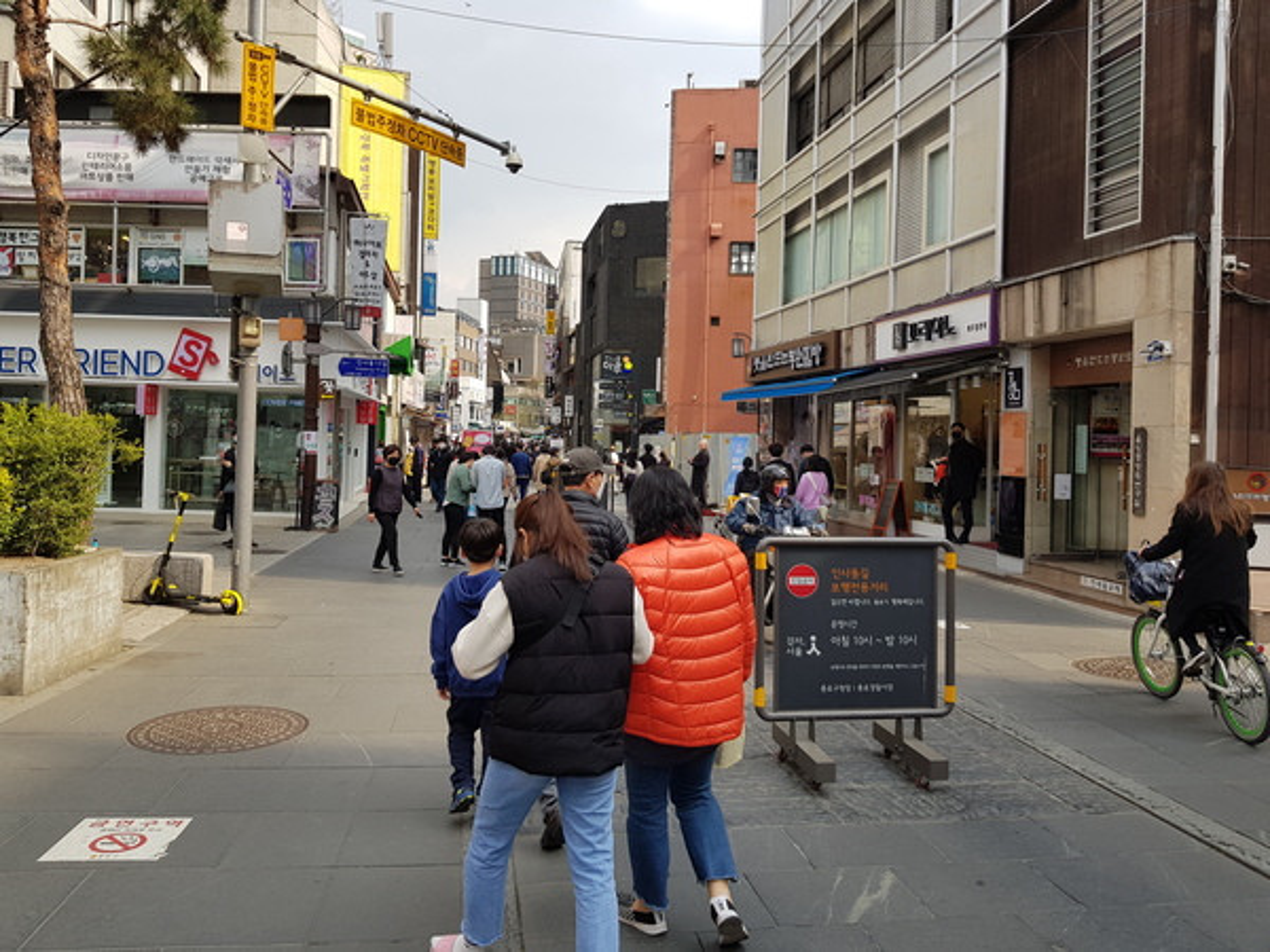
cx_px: 635
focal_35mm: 26
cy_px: 476
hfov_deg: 67.3
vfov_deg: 53.1
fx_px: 954
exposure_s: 1/1044
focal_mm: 4.2
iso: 40
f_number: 1.7
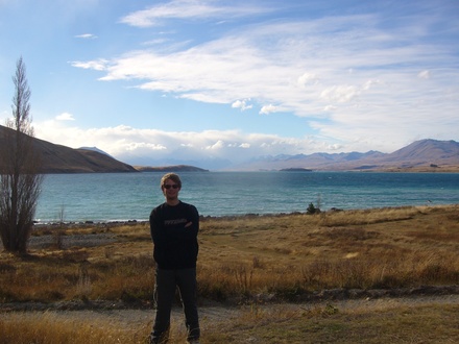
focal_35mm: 35
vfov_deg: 40.7
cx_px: 230
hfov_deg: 52.6
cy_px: 172
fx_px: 464
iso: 80
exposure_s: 1/320
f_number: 5.6
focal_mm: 5.8
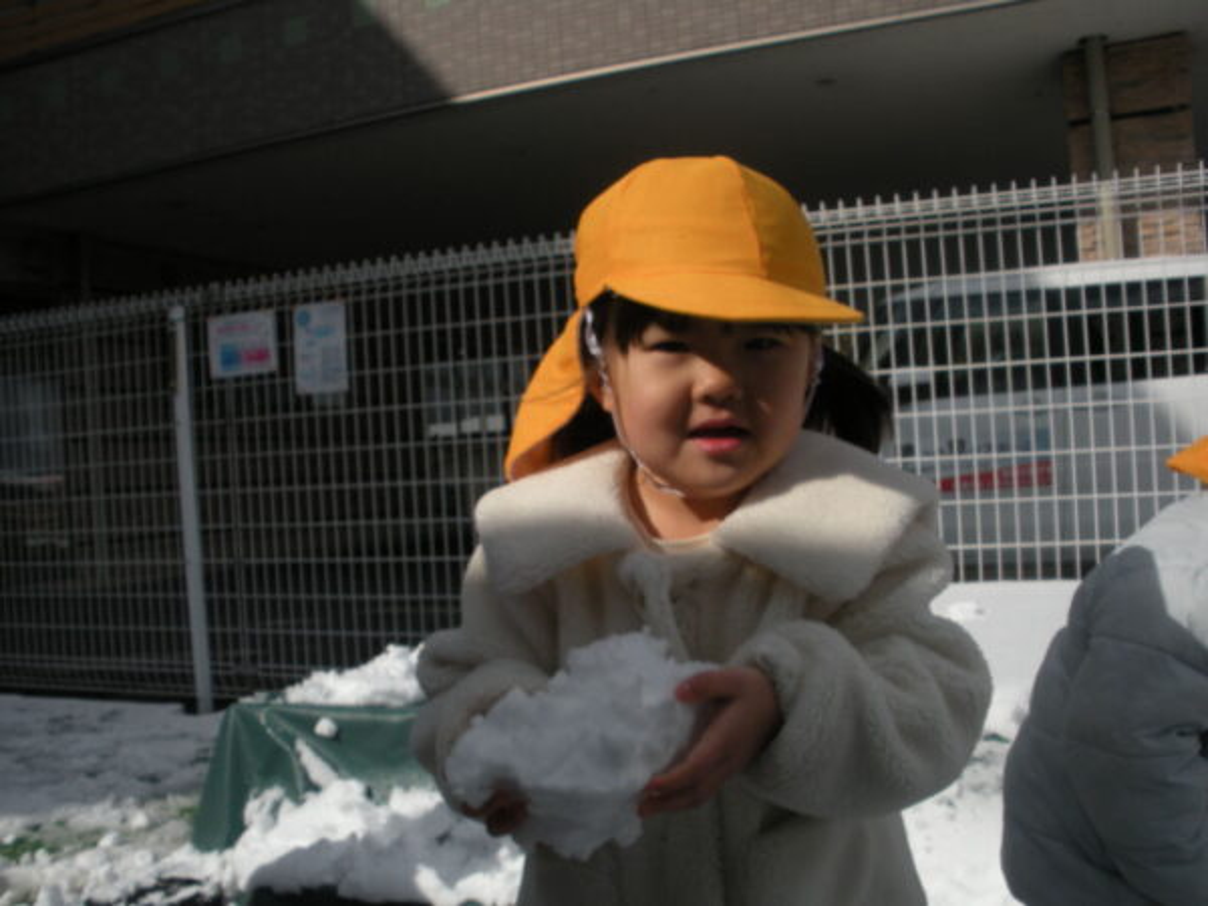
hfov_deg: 52.6
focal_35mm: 35
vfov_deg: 40.7
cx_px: 604
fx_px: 1221
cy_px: 453
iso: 64
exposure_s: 1/920
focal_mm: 6.3
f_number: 5.6
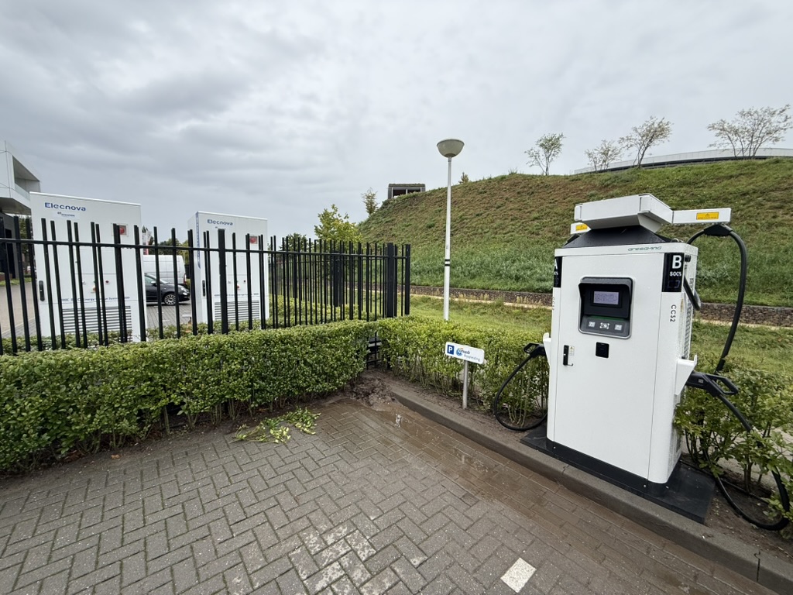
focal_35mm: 14
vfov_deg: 85.7
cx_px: 396
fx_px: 321
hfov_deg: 102.1
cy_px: 298
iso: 50
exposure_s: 1/535
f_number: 2.2
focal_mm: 2.22
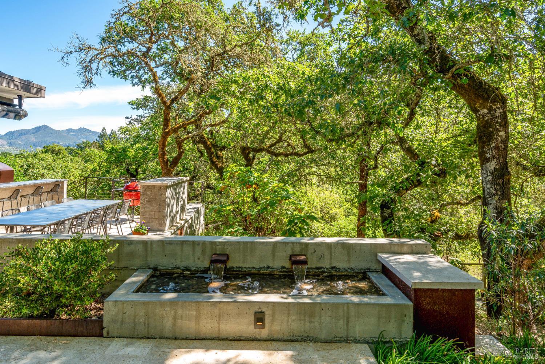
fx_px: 333
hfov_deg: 78.6
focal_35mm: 22
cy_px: 182
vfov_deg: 57.2
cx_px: 272
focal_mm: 22
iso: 400
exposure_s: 1/125
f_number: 11
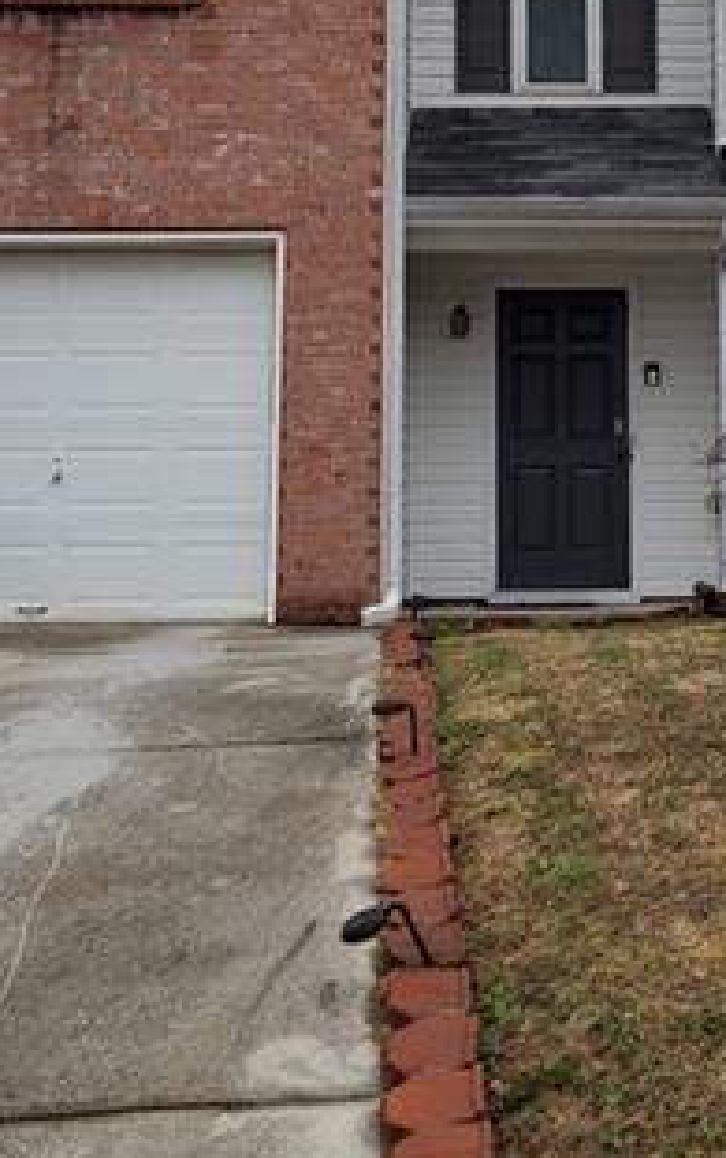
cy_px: 246
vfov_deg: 29.5
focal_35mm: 68
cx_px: 585
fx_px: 2148
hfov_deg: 19.0
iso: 50
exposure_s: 1/120
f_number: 1.8
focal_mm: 5.4
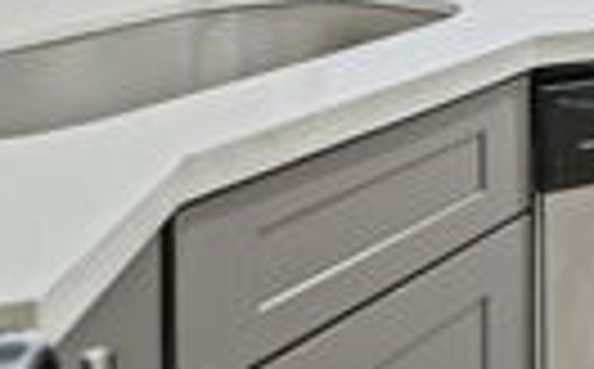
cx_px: 914
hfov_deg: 26.6
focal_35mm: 52
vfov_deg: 20.5
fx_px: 840
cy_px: -212
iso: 360
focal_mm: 14
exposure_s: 1/13
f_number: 2.8
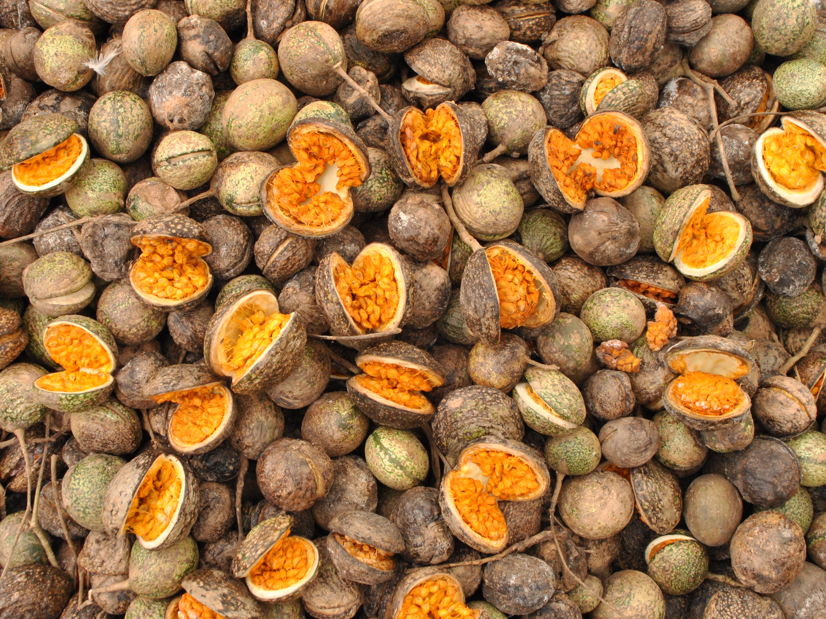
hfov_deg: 34.3
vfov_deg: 26.0
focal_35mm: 56
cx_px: 404
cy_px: 241
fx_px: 1336
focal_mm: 28
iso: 400
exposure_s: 1/80
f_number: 10
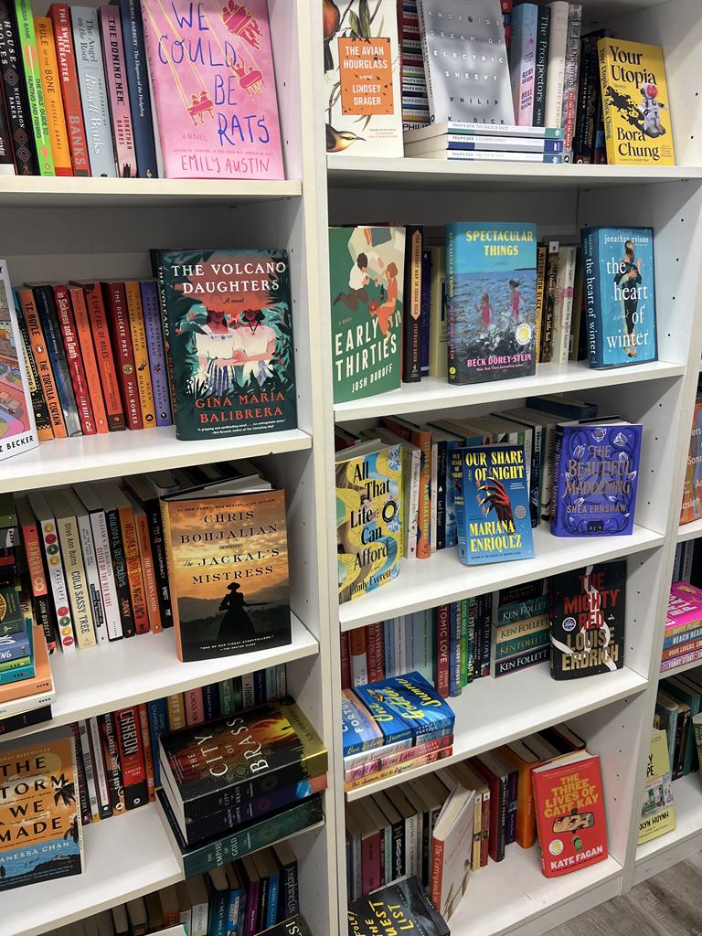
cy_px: 468
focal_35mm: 26
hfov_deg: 53.1
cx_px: 351
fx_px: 703
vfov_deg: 67.3
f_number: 1.5
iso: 125
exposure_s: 1/120
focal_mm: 5.7
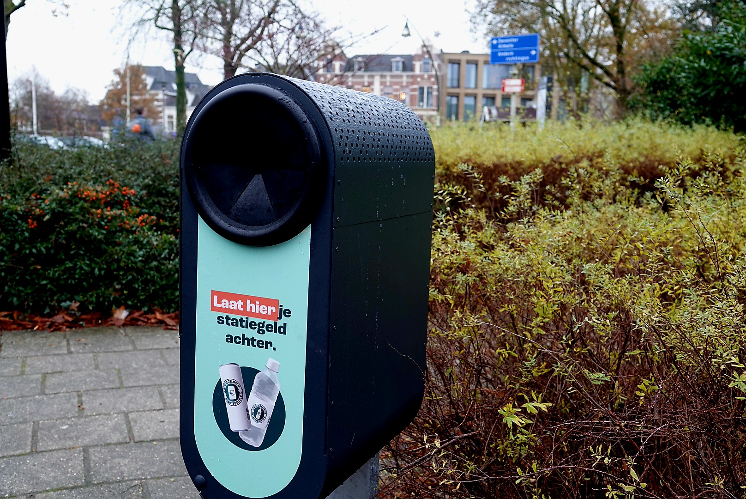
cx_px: 373
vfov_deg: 37.9
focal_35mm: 35
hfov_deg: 54.4
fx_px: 726
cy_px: 250
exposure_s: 1/40
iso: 200
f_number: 3.2
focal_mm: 12.96
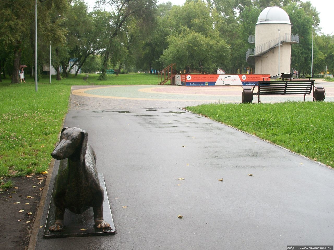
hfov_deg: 42.9
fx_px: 425
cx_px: 167
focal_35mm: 44
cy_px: 125
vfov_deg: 32.9
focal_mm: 7.8
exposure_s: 1/125
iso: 80
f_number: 3.5
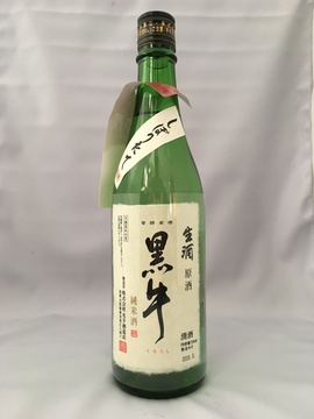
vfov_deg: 61.7
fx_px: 351
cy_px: 210
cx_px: 157
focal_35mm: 29
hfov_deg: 48.2
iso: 64
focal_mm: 4.15
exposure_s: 1/30
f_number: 2.2
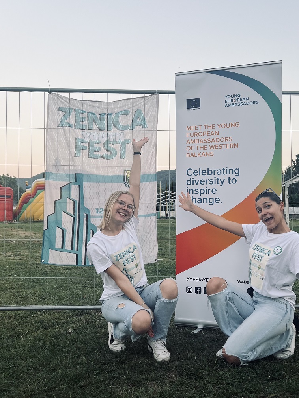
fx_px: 415
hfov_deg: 39.5
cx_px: 176
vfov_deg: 51.4
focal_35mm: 36
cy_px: 200
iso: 50
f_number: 1.5
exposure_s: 1/121
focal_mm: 5.7
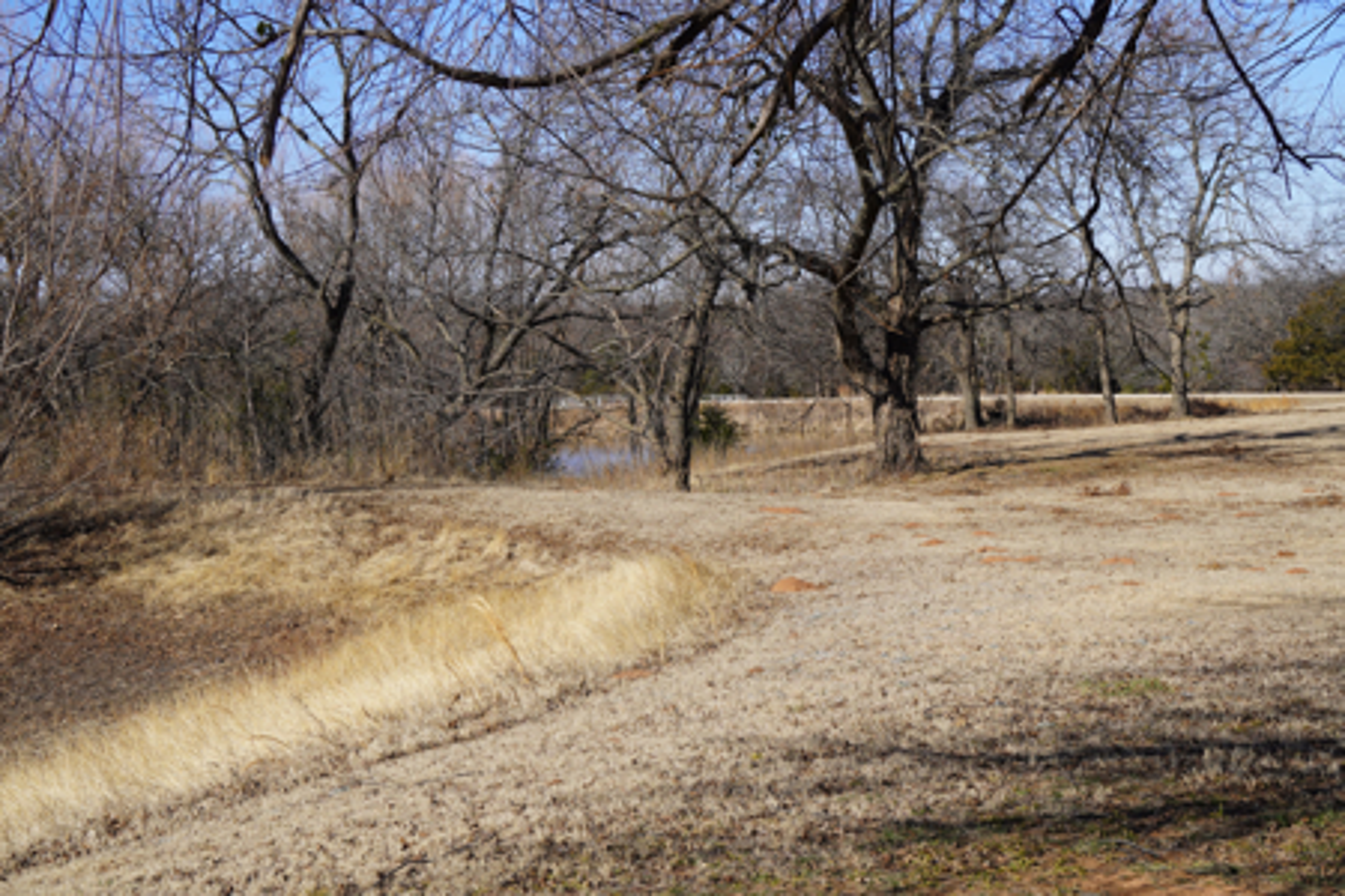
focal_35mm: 54
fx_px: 2017
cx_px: 672
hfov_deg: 36.9
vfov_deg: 25.1
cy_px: 448
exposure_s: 1/160
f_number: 10
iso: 100
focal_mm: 36
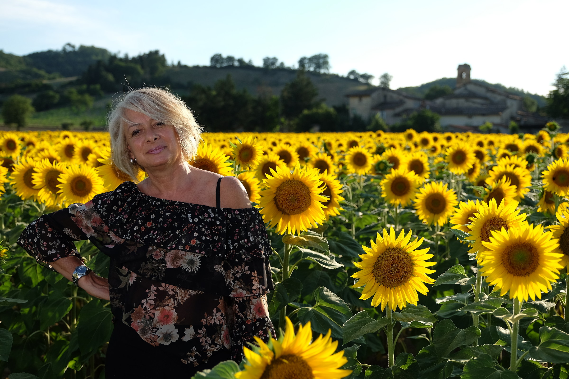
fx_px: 695
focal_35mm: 44
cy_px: 190
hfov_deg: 44.5
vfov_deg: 30.5
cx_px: 284
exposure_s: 1/1600
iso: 200
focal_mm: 29.2
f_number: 2.8
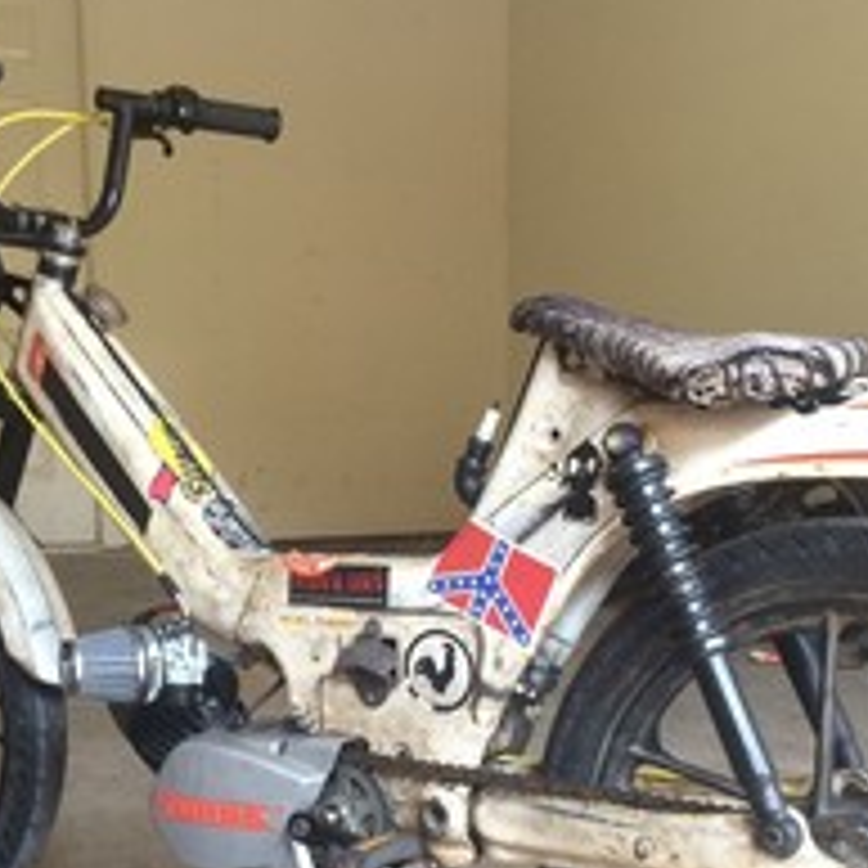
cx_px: 328
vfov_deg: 31.7
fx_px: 1504
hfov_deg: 32.1
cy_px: 643
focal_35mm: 53
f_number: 2.2
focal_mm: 4.15
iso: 64
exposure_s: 1/30
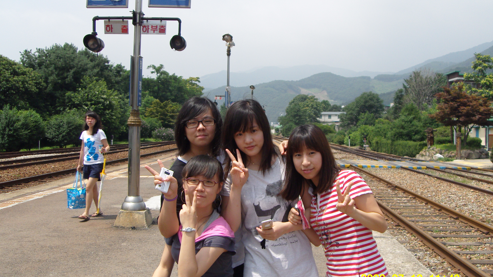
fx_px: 536
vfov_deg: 29.0
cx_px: 244
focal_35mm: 41
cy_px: 131
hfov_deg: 49.4
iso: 80
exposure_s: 1/200
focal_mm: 6.2
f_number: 7
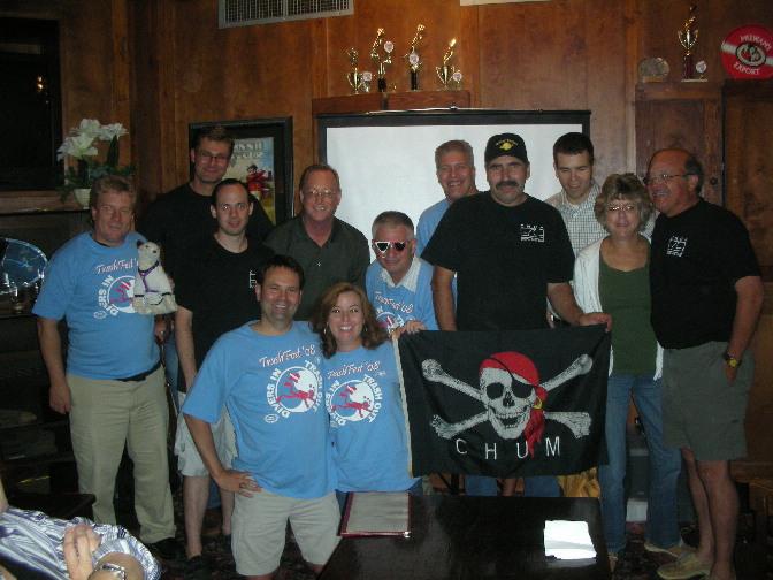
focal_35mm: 35
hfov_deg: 52.6
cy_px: 290
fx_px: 782
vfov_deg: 40.7
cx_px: 386
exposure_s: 1/60
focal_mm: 5.8
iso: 190
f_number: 2.8
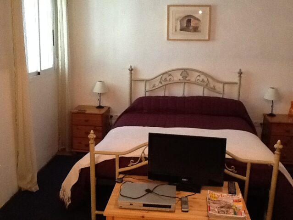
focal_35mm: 44
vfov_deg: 32.9
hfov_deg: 43.0
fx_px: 372
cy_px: 110
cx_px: 146
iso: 320
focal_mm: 2.03
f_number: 2.4
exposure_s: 1/24
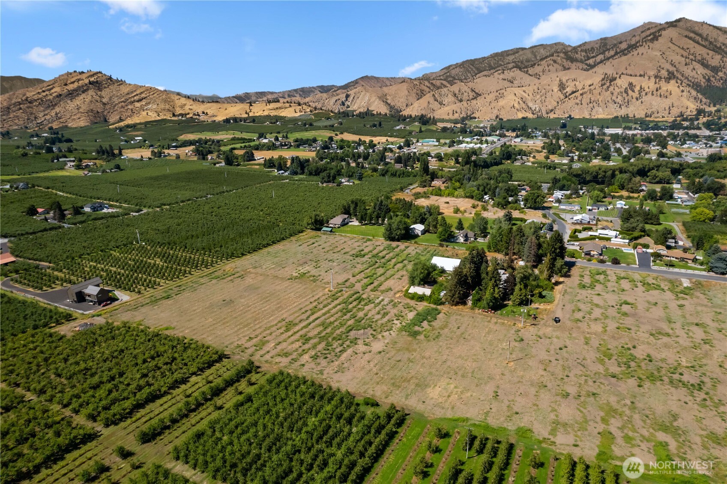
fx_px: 444
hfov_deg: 78.6
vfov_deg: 57.2
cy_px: 242
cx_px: 364
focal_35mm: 22
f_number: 2.8
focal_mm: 8.38
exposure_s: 1/8000
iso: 100
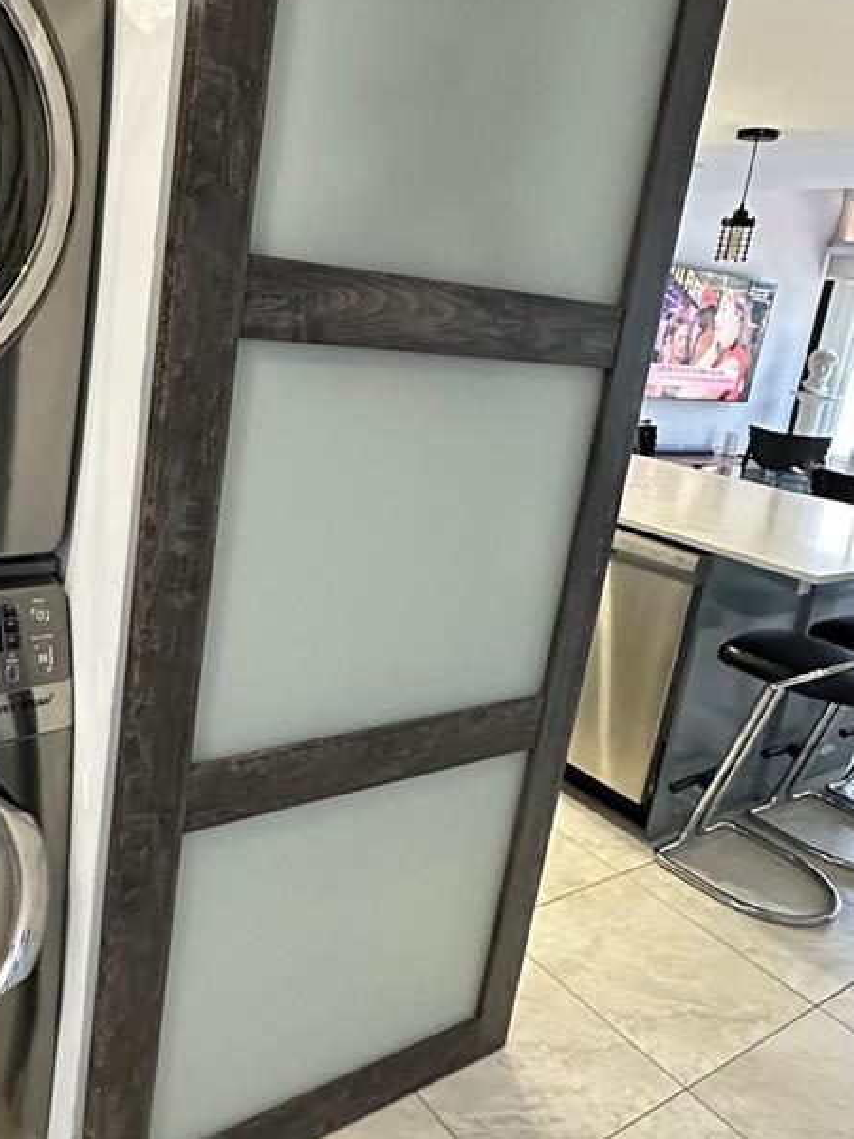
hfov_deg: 48.0
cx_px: 220
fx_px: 921
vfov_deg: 63.2
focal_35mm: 28
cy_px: 490
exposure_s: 1/60
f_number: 2.2
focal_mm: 2.22
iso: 640
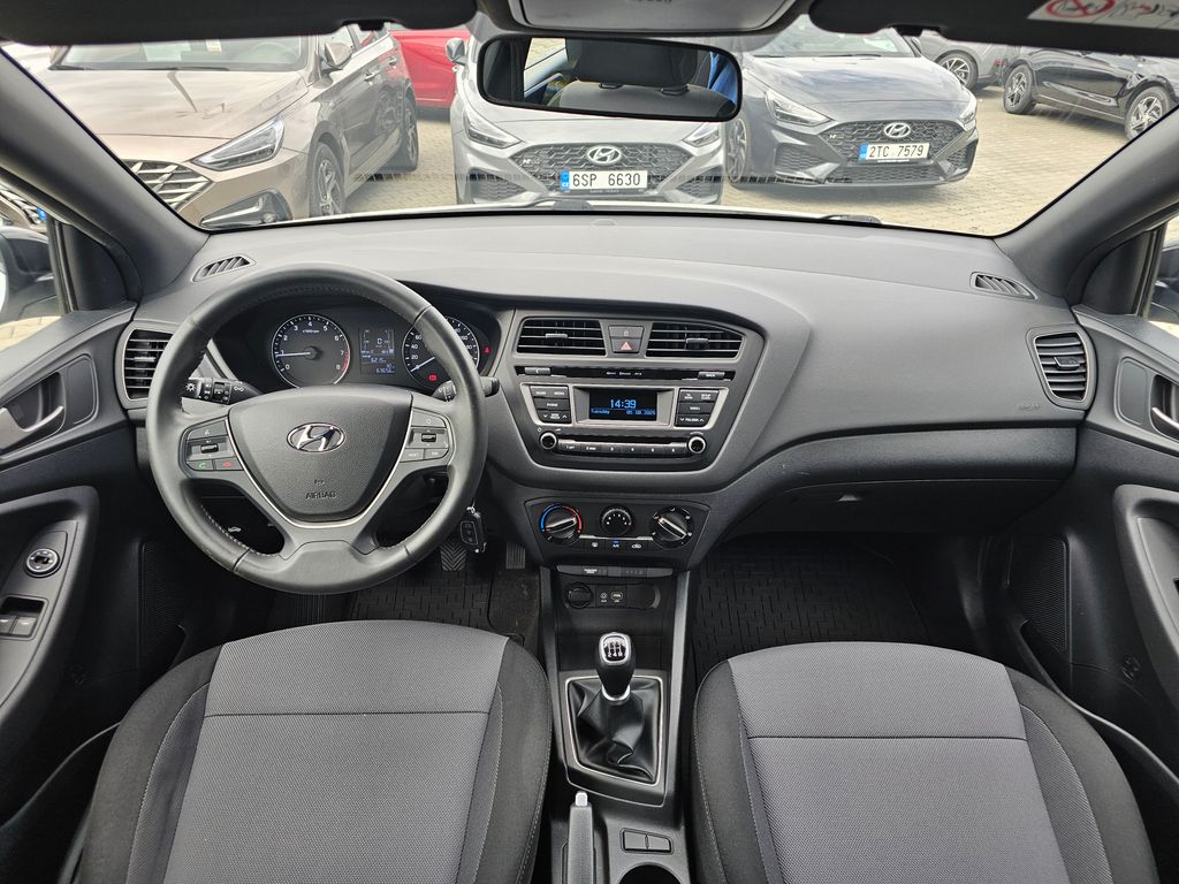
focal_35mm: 23
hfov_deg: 73.9
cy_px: 442
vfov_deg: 58.9
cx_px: 590
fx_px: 783
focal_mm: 6.3
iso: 40
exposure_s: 1/190
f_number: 1.7
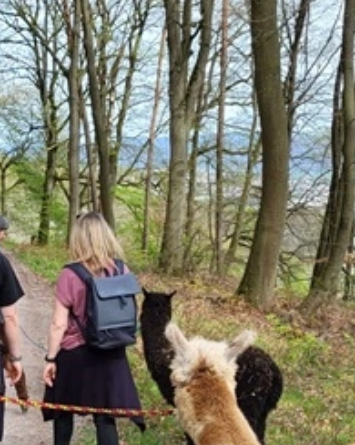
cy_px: 489
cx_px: 38
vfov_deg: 22.5
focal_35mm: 80
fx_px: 1051
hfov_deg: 18.9
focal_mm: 5.4
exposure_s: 1/452
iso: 40
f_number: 1.8
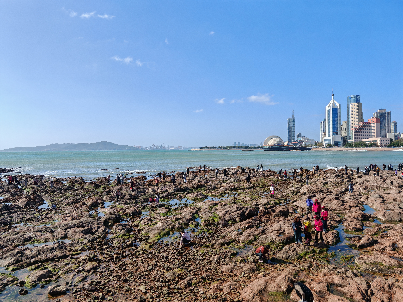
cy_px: 151
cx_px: 202
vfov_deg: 51.4
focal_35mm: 27
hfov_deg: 65.3
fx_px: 314
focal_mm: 6.67
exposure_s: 1/1300
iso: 50
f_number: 1.9
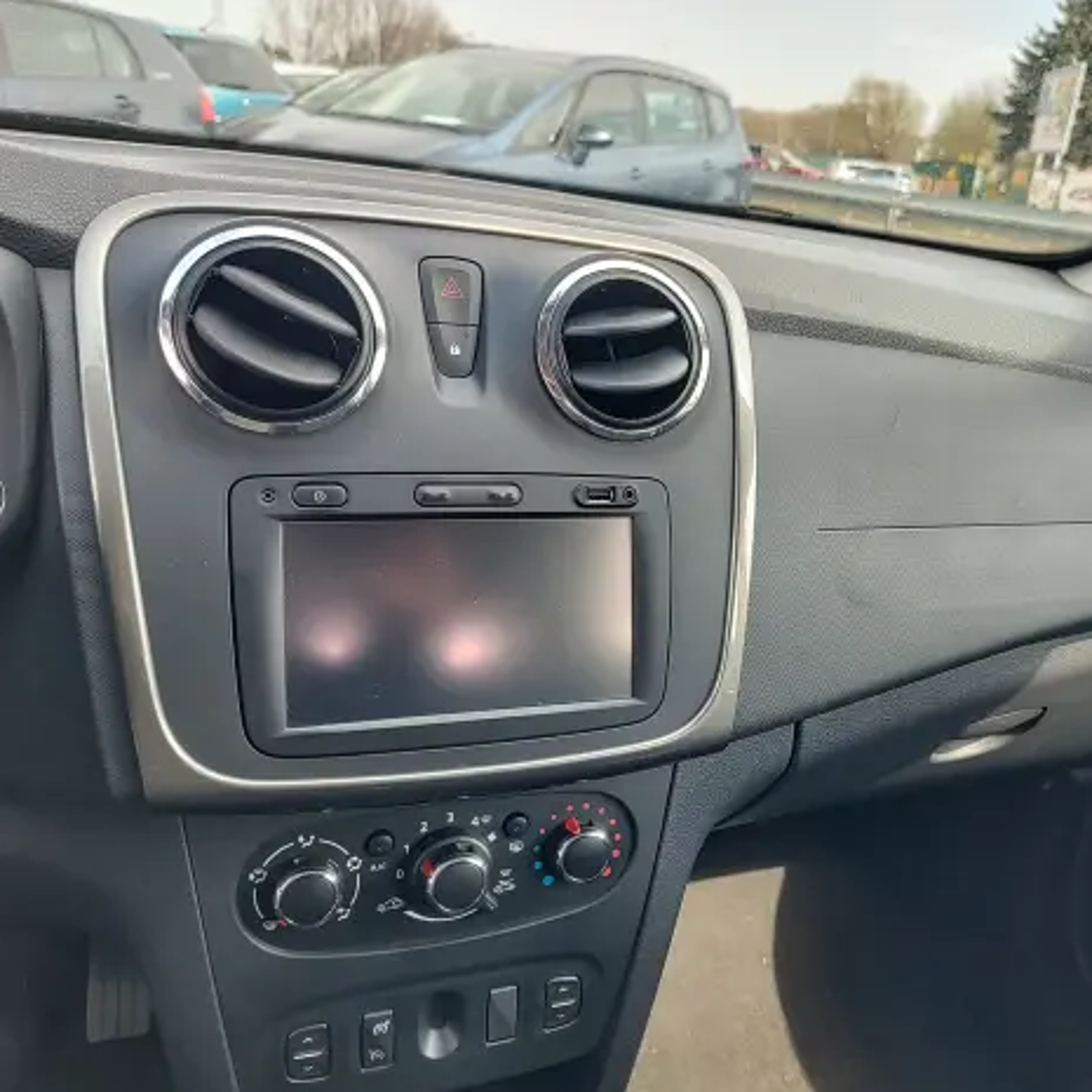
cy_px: 557
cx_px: 705
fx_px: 999
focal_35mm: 28
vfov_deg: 57.3
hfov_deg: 56.4
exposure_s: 1/276
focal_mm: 5.56
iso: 100
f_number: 1.8
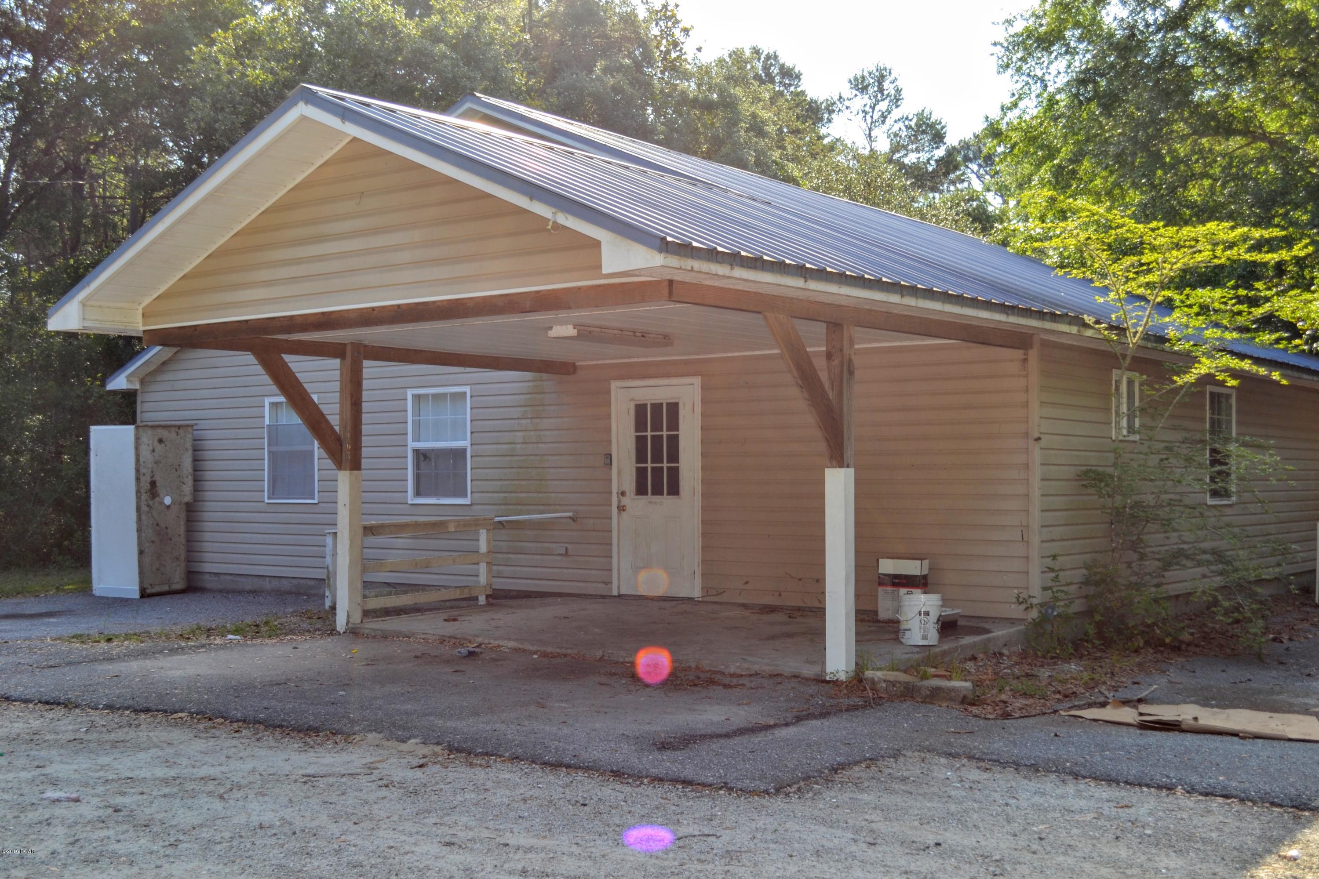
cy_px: 440
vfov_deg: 31.9
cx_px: 660
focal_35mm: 42
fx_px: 1539
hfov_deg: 46.4
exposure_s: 1/200
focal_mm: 28
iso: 100
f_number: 5.6
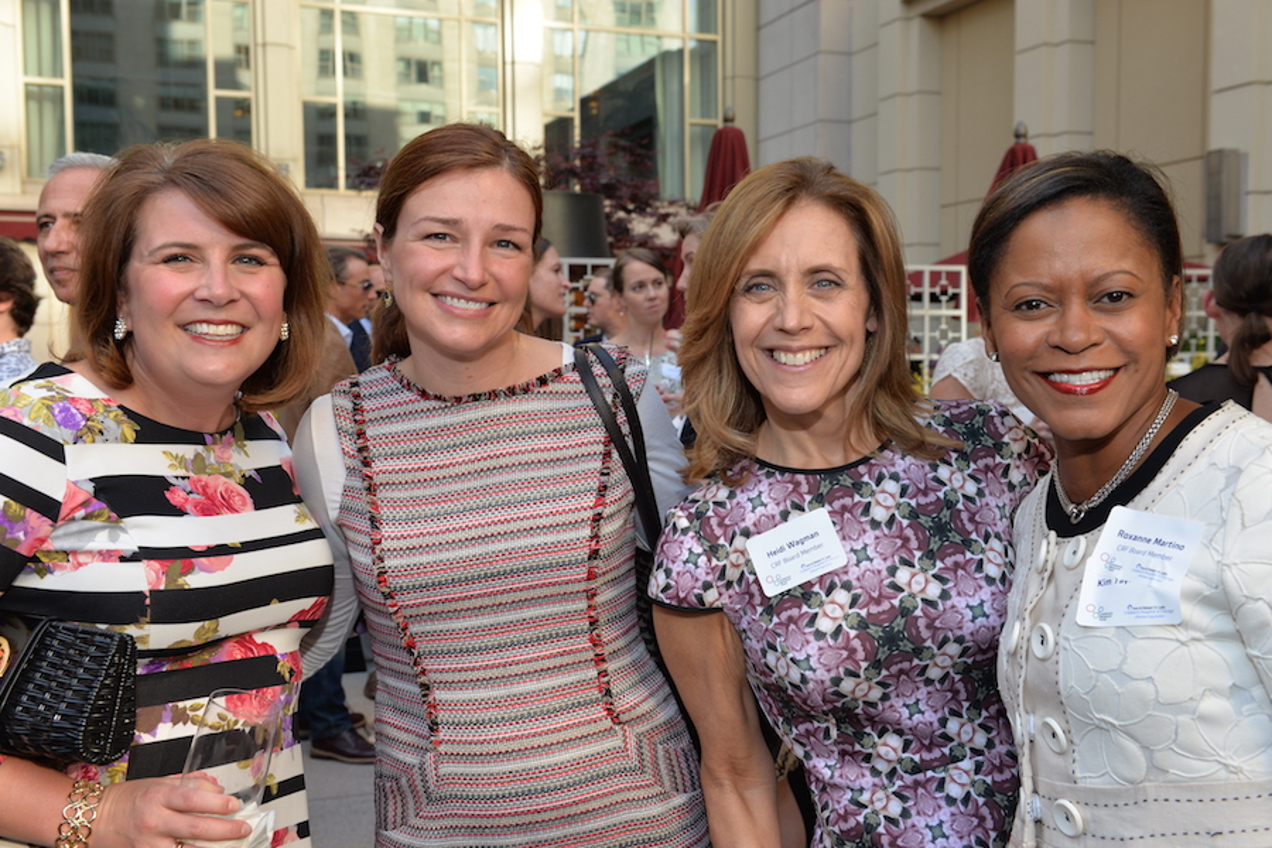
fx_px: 1413
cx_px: 636
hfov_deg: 48.5
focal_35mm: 40
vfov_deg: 33.4
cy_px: 424
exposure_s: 1/180
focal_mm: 40
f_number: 6.7
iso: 560
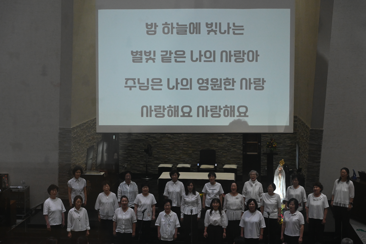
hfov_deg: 32.9
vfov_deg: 22.2
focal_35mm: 61
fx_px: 620
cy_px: 122
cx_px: 183
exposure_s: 1/800
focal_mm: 61
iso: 5000
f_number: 4.5
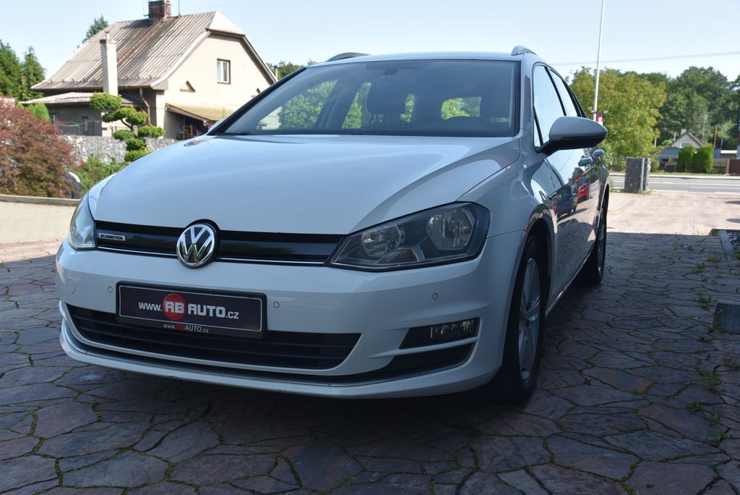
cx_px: 370
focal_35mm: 38
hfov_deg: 50.7
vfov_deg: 35.1
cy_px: 248
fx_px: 782
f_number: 9
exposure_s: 1/320
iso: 500
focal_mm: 38
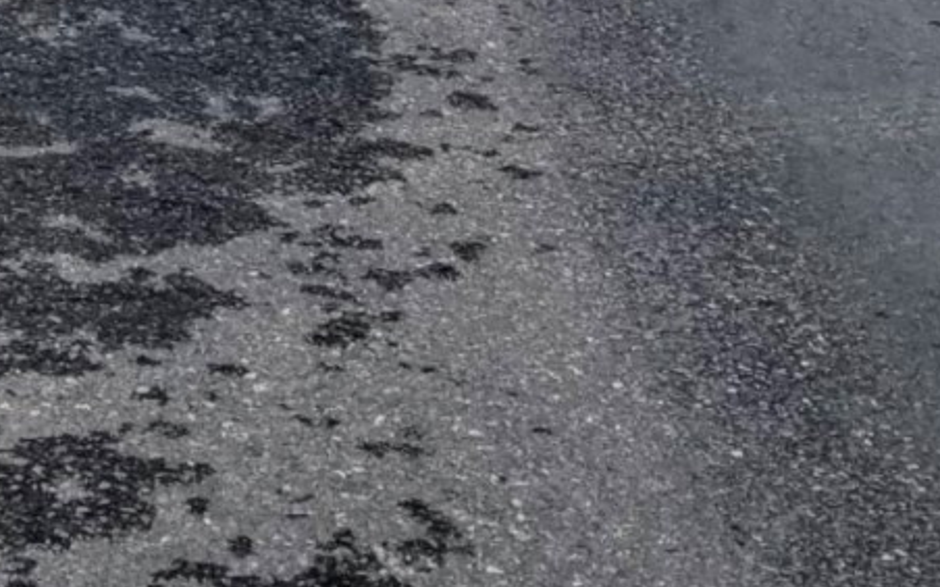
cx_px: -162
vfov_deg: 9.5
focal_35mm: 123
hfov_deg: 16.3
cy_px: -787
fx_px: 3149
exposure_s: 1/2336
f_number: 1.7
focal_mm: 4.3
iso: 50
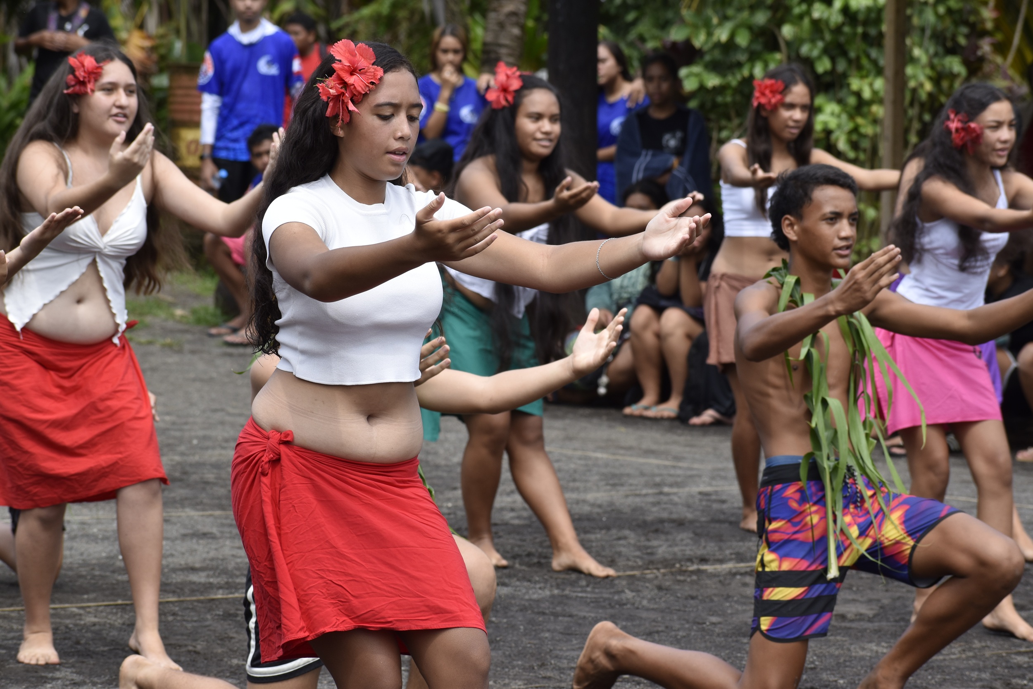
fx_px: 5379
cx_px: 516
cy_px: 344
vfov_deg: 7.3
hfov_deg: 11.0
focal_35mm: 188
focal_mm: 125
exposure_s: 1/250
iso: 180
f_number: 8
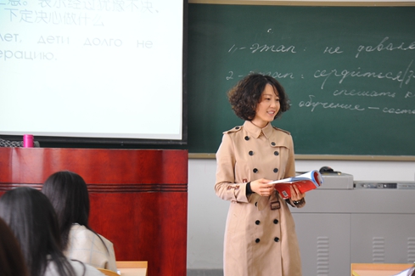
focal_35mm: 81
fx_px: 933
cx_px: 236
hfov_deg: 25.1
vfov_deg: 16.8
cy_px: 158
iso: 640
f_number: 4
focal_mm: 66
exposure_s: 1/40
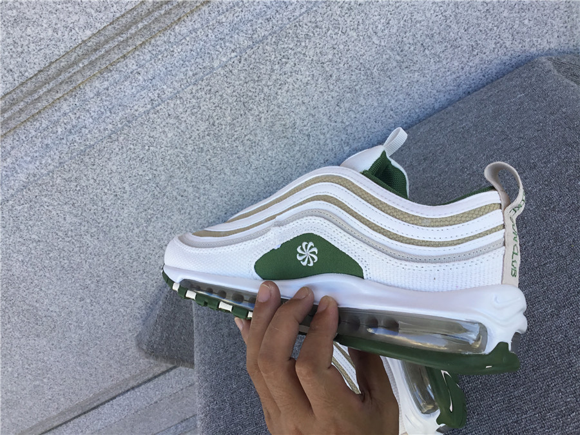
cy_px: 218
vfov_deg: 45.4
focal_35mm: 31
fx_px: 519
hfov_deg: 58.4
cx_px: 290
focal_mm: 3.3
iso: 25
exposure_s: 1/182
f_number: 2.4
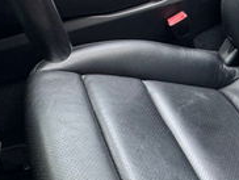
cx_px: 172
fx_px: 408
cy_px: -74
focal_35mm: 59
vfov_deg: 21.6
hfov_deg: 32.2
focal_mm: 2.22
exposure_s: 1/60
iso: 400
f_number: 2.2
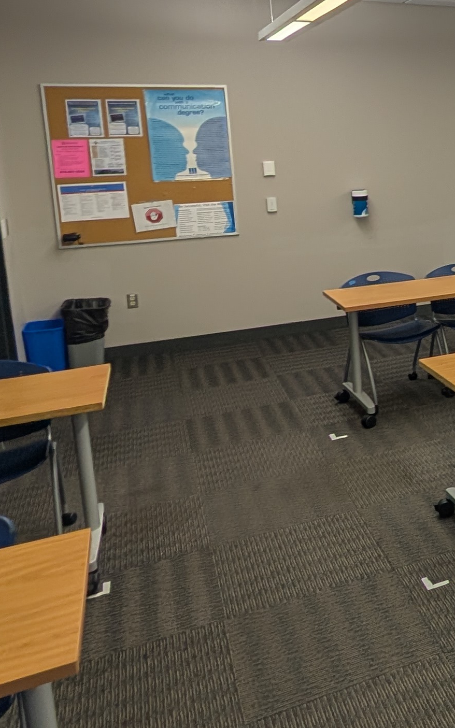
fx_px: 734
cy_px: 232
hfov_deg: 27.4
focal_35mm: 37
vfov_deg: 51.6
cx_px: 624
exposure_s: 1/242
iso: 48
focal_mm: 2.02
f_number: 1.7
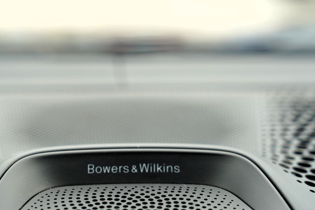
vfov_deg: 17.0
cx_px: 126
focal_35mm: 80
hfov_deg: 25.3
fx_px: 700
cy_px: 148
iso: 100
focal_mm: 53
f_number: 3.5
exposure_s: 1/100
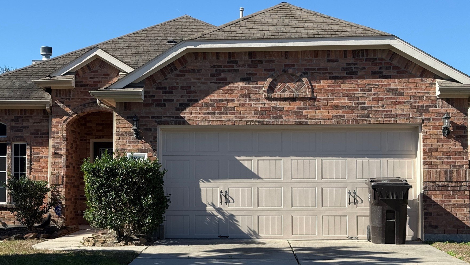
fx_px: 760
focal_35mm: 61
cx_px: 200
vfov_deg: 19.7
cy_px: 154
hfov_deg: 34.3
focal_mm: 6.76
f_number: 1.78
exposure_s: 1/3891
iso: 80
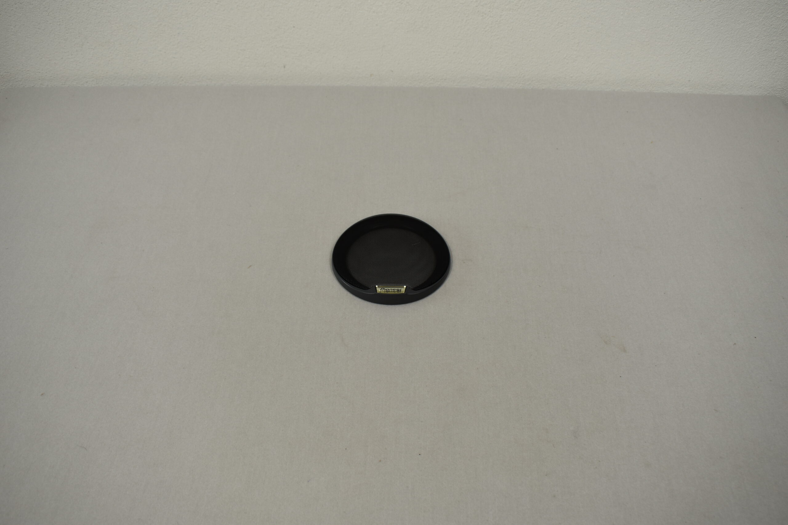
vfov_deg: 43.6
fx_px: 657
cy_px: 262
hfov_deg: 61.9
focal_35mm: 30
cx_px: 394
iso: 320
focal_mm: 20
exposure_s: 1/125
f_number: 5.6
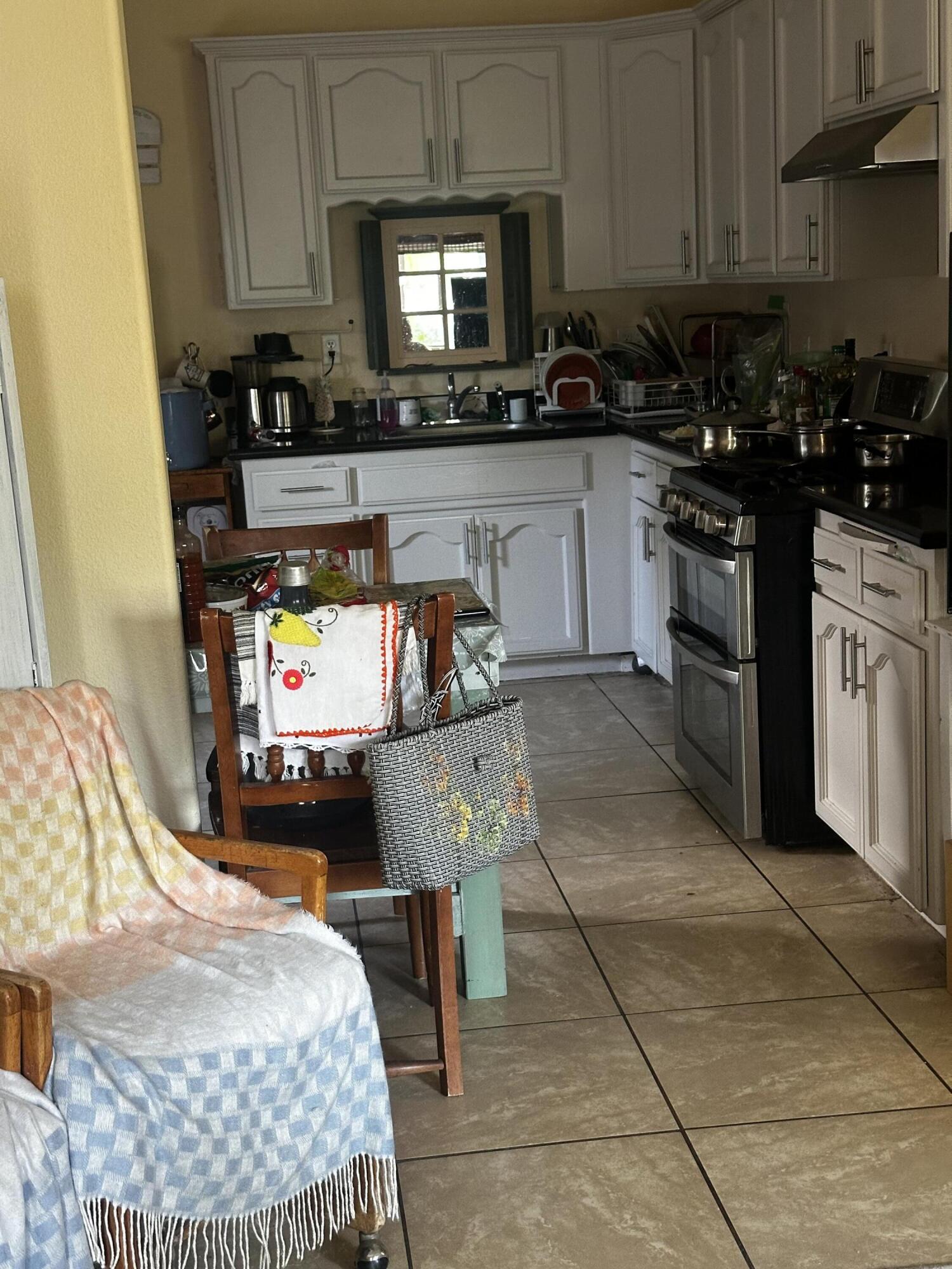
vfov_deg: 39.7
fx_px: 1760
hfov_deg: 30.3
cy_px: 634
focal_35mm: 48
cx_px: 476
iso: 320
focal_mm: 6.86
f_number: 1.78
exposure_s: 1/40
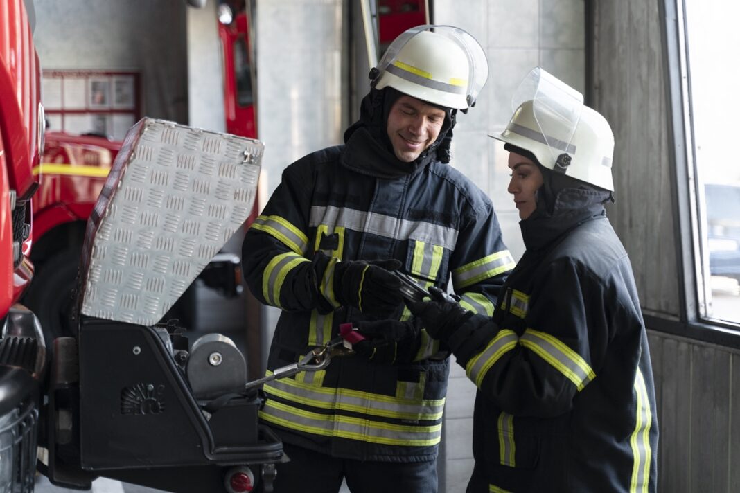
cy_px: 246
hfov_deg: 29.7
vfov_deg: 20.0
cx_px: 370
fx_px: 1398
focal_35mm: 68
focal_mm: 68
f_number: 2.8
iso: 500
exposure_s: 1/250
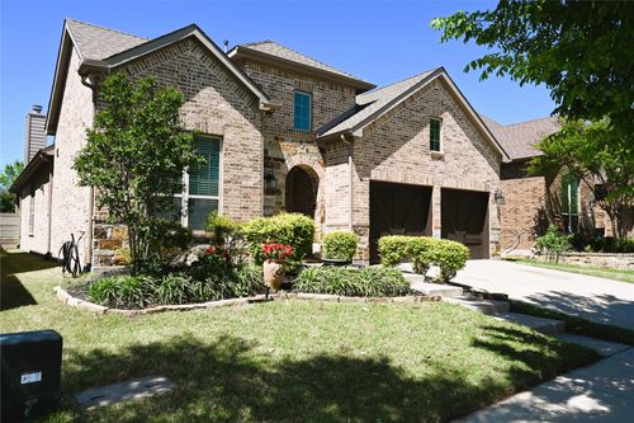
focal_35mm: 24
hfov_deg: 72.6
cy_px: 212
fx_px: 431
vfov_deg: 52.2
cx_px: 317
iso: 80
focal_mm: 24.5
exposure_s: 1/60
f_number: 13
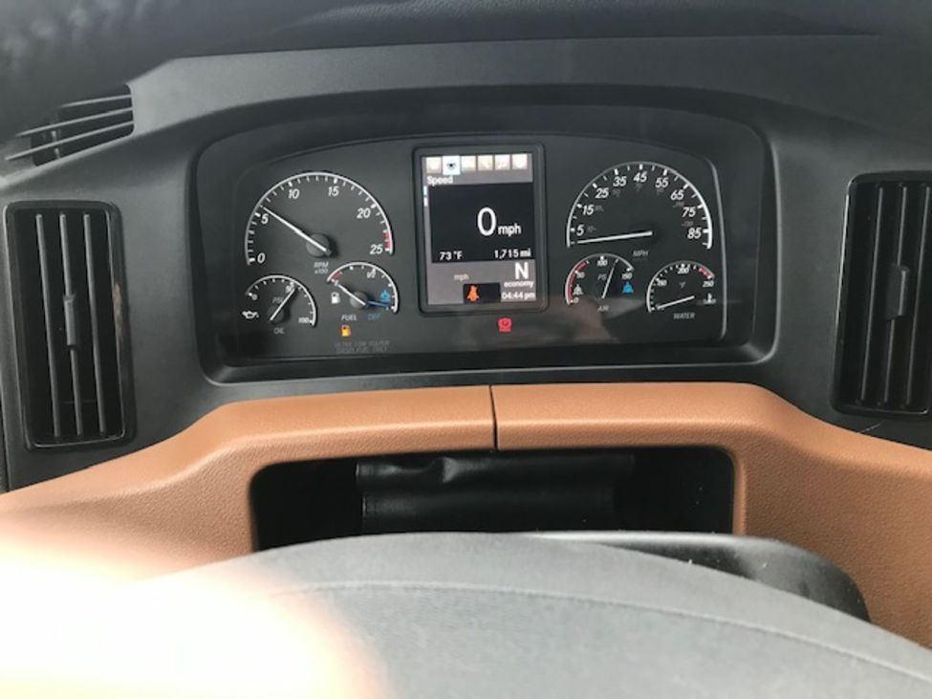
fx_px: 754
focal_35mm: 28
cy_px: 350
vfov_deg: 49.7
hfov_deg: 63.5
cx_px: 466
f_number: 1.8
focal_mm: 3.99
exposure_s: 1/30
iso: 32
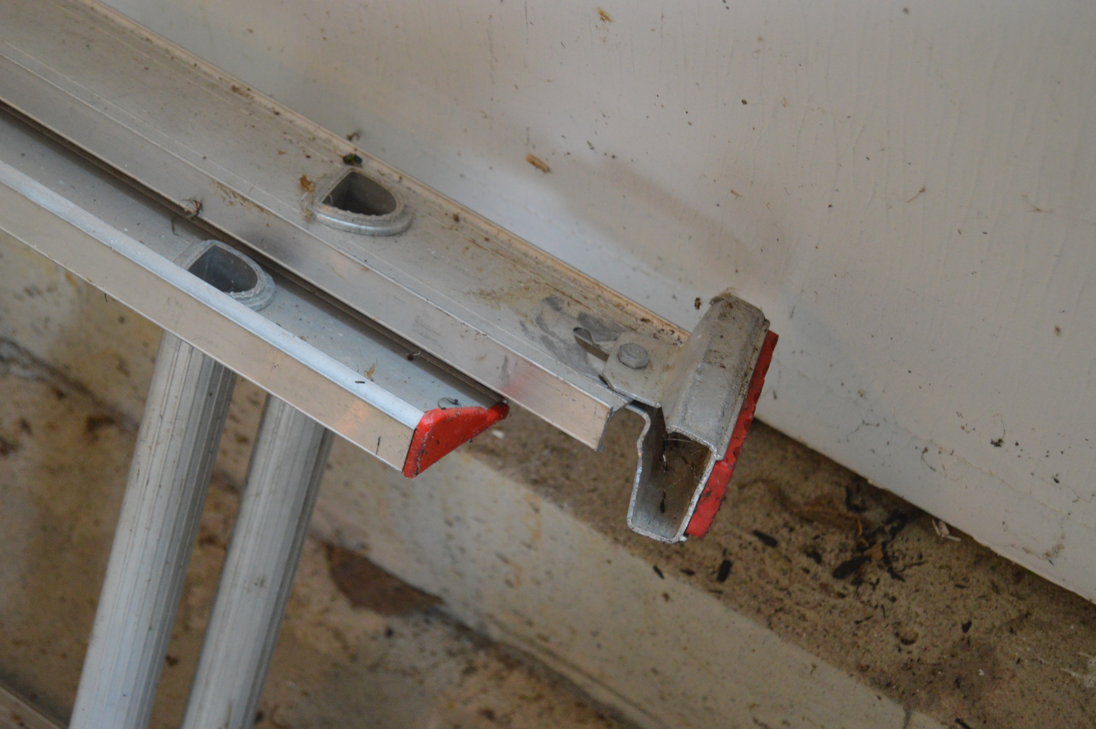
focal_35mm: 82
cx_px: 548
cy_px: 364
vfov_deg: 16.5
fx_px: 2509
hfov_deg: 24.6
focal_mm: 55
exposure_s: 1/60
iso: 2000
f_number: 5.6
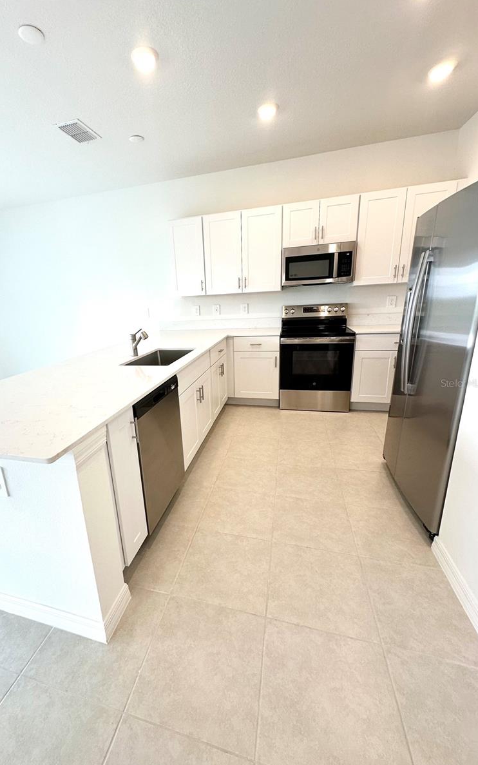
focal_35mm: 15
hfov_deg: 74.2
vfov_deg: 101.5
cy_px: 383
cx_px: 196
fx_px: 313
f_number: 2.2
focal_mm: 2.22
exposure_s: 1/120
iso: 100
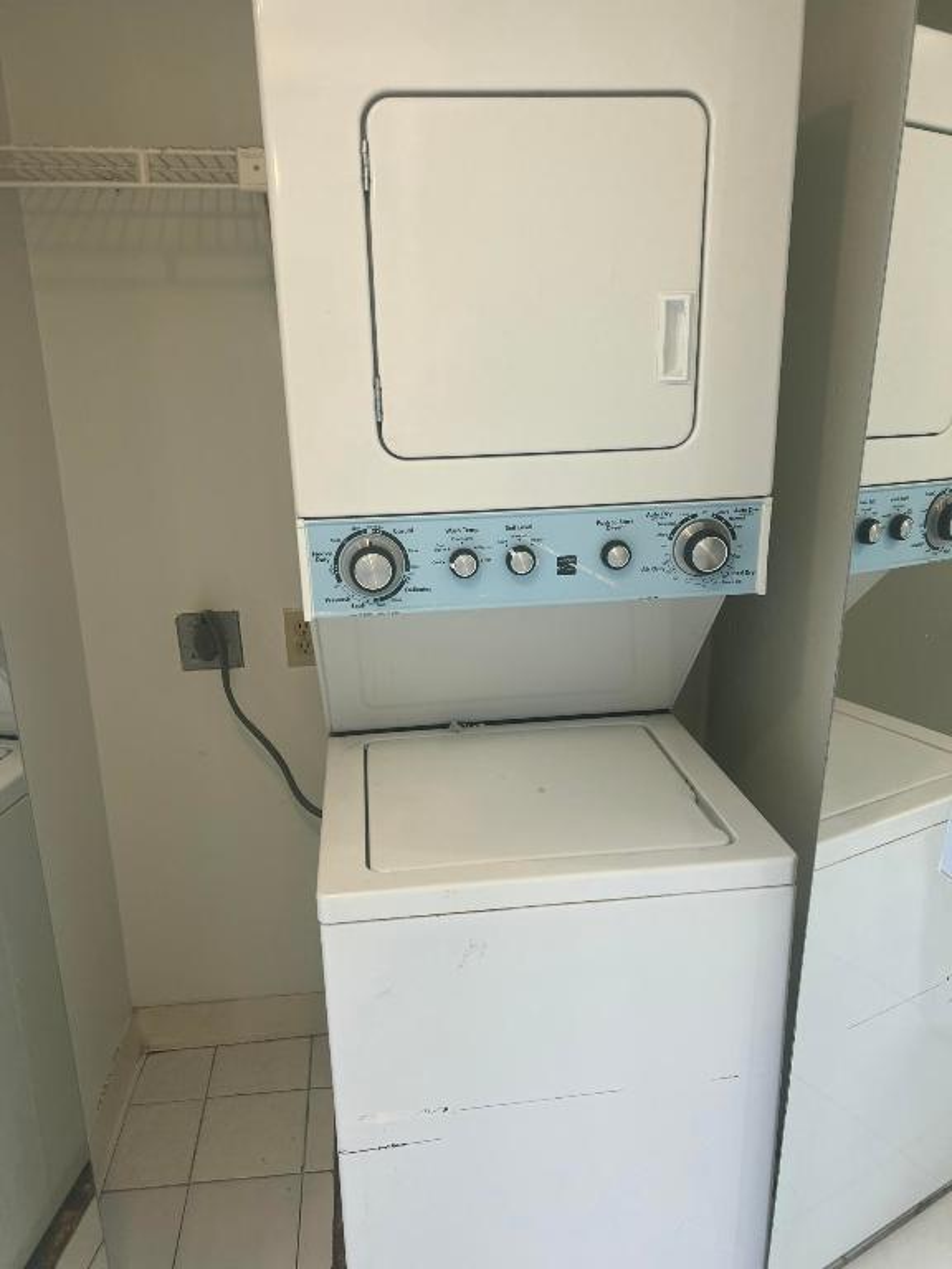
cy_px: 634
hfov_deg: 53.1
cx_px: 476
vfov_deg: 67.3
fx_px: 953
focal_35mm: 26
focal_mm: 5.7
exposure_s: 1/60
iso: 64
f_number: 1.5
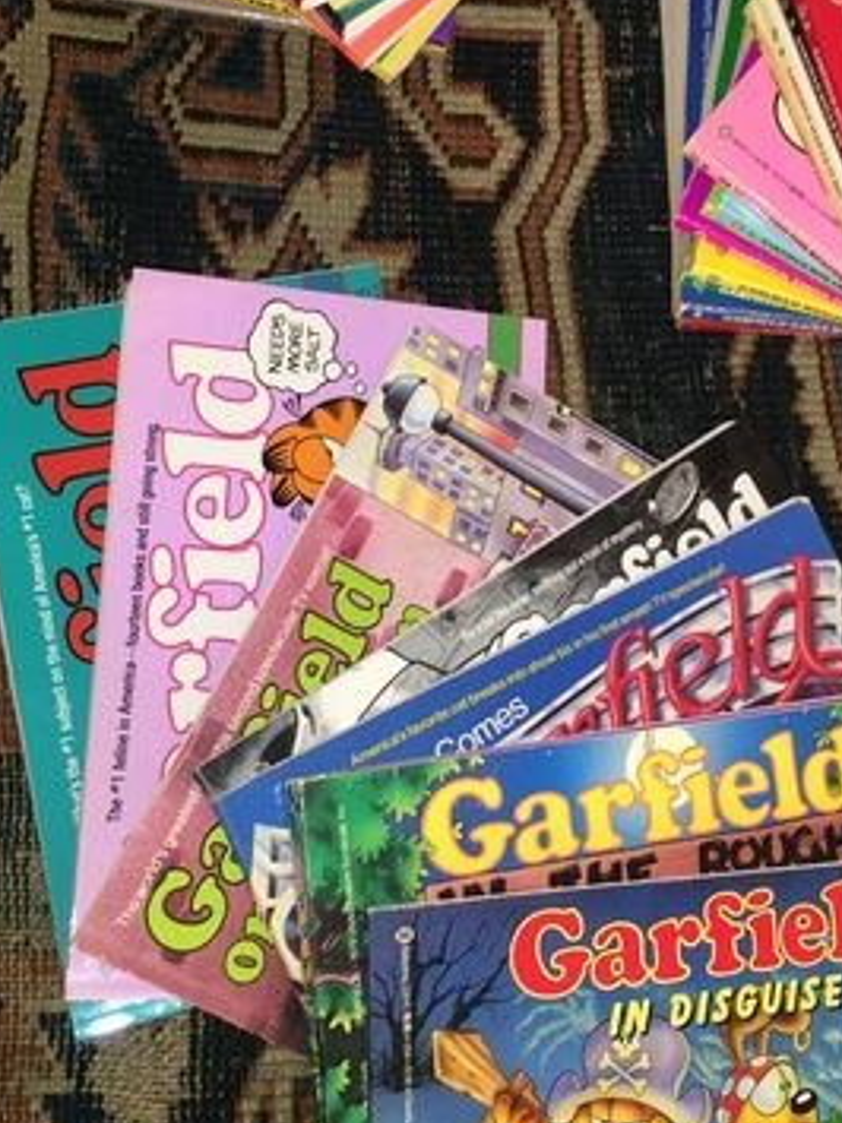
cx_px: 700
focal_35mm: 57
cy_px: 391
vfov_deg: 33.5
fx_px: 1850
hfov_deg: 25.1
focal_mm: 4.12
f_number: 2.2
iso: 50
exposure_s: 1/30
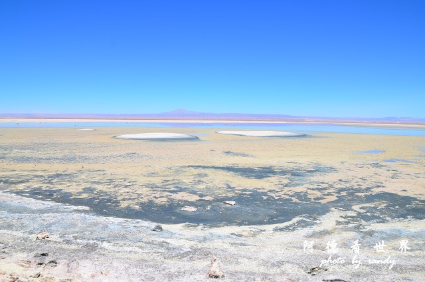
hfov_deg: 70.5
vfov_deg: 50.2
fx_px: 300
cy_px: 141
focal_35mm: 26
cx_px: 212
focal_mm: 17
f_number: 9
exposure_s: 1/250
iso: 100
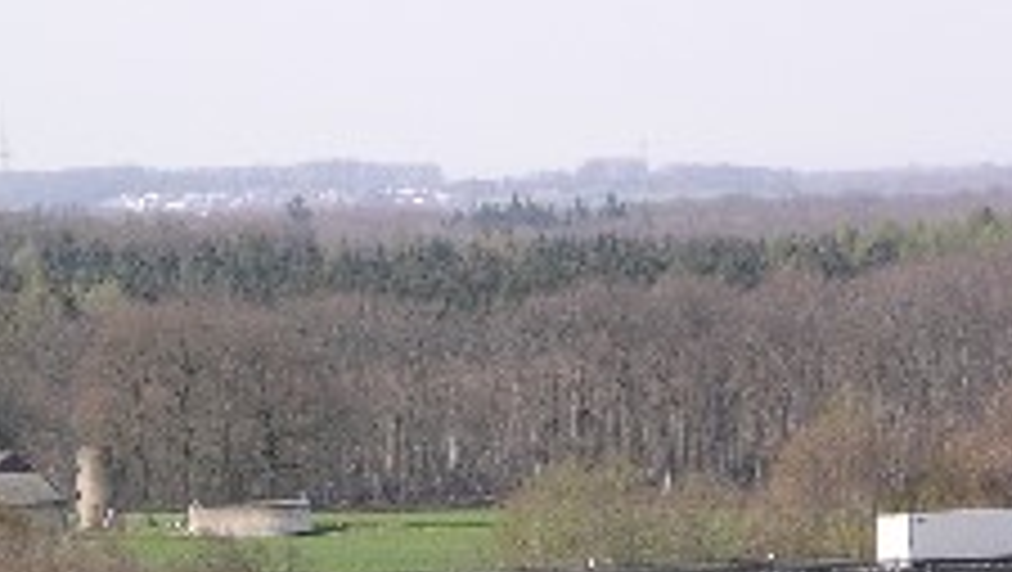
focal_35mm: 454
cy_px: 581
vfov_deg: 2.7
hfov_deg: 4.7
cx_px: -218
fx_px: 12193
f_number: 5.6
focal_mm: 41.1
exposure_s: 1/175
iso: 50
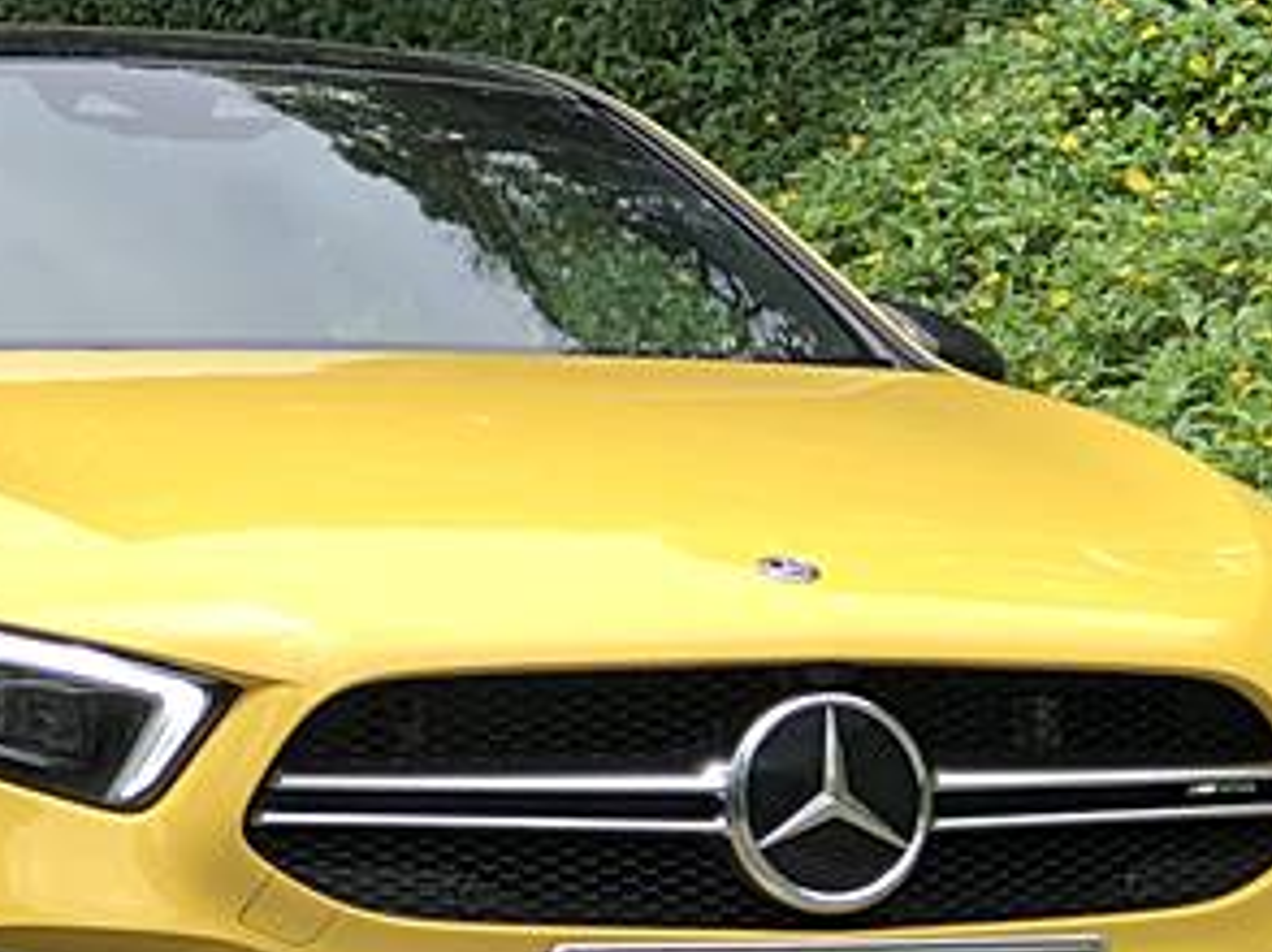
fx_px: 7123
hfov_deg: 10.2
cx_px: 264
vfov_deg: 7.6
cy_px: 649
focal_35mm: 194
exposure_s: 1/704
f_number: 2.8
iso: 32
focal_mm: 6.6
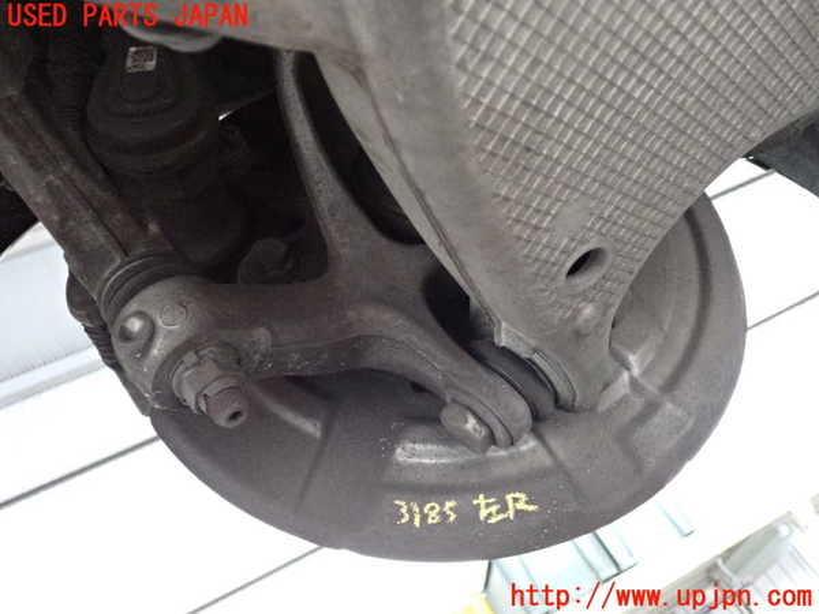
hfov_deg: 60.0
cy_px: 307
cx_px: 410
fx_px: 710
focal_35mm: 30
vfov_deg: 46.8
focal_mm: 5.4
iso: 4000
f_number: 2.3
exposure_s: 1/125
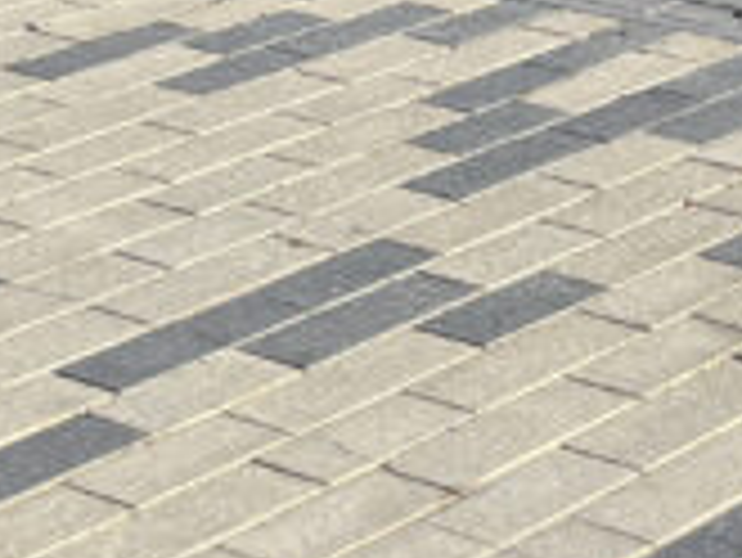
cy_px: -1143
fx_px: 3454
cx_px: 265
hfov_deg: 12.3
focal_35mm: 161
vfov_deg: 7.9
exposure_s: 1/4082
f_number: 1.6
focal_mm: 5.96
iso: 50
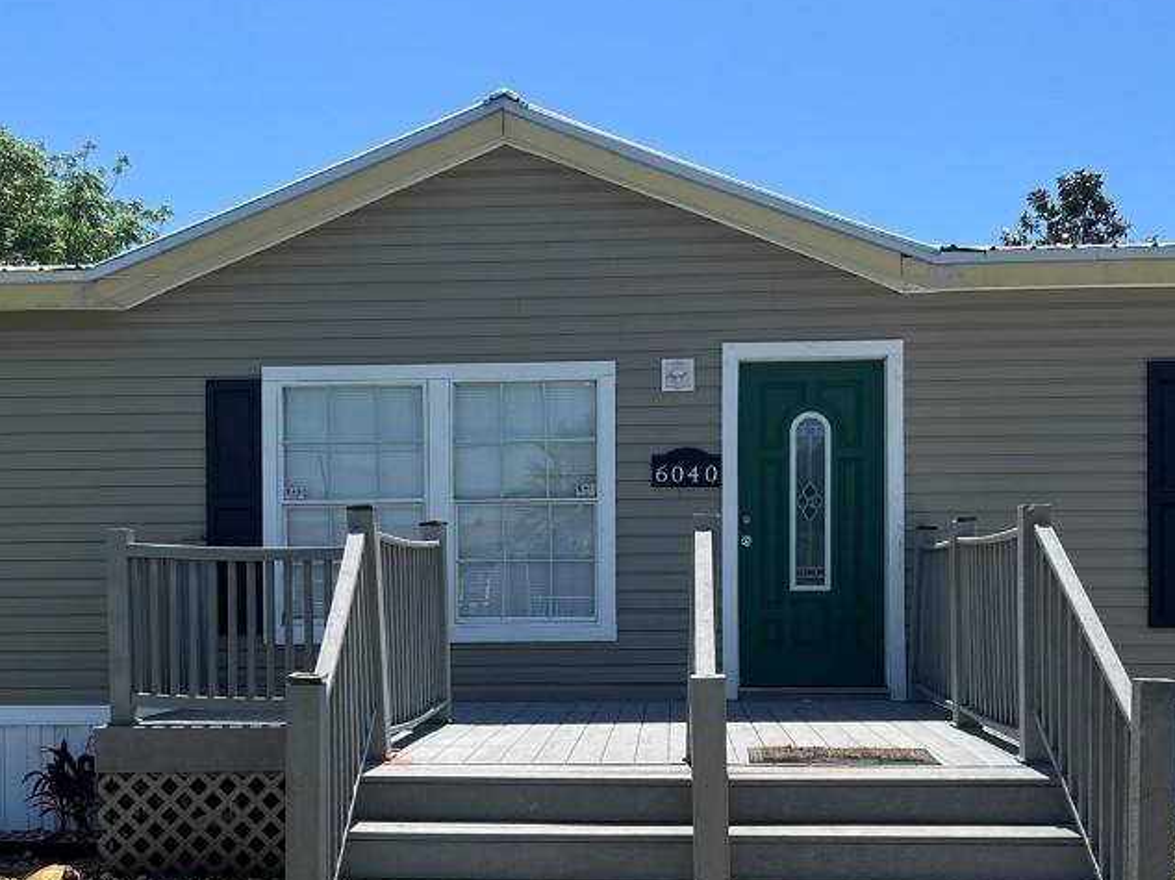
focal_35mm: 42
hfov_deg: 44.8
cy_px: 565
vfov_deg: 34.1
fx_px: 1425
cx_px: 589
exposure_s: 1/3356
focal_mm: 5.7
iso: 50
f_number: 1.5
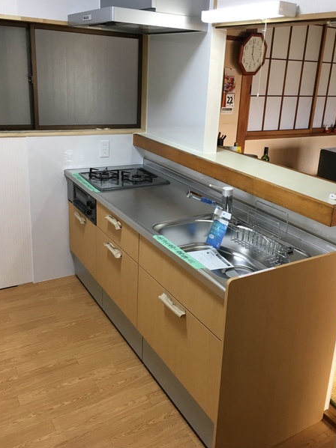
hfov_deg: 42.9
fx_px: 427
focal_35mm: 33
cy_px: 200
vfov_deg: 55.3
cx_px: 186
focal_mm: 4.15
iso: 50
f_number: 2.2
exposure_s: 1/33
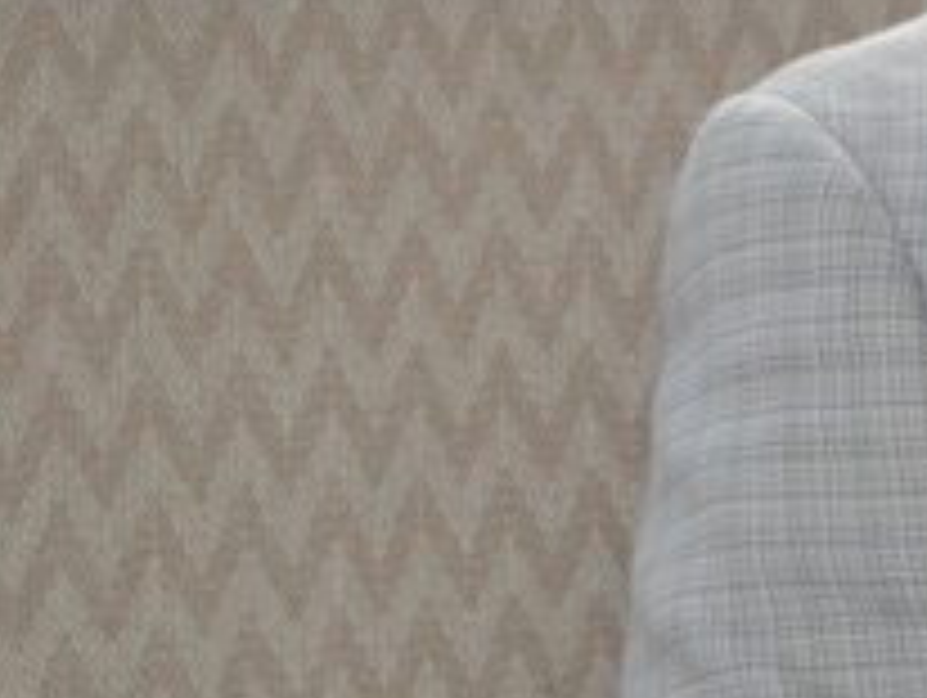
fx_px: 10081
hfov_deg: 5.2
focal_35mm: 376
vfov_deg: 4.0
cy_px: -23
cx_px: 1714
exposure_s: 1/100
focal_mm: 70
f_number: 5.3
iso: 400
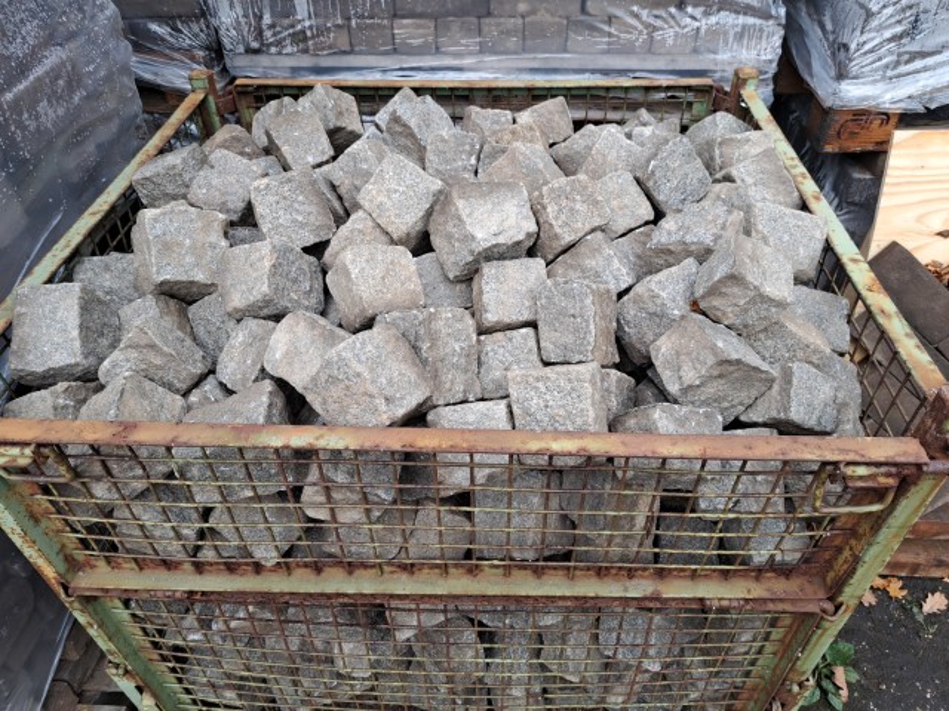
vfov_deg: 56.8
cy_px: 356
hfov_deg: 71.6
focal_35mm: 24
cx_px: 474
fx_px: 658
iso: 50
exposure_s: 1/100
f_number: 1.8
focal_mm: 5.23
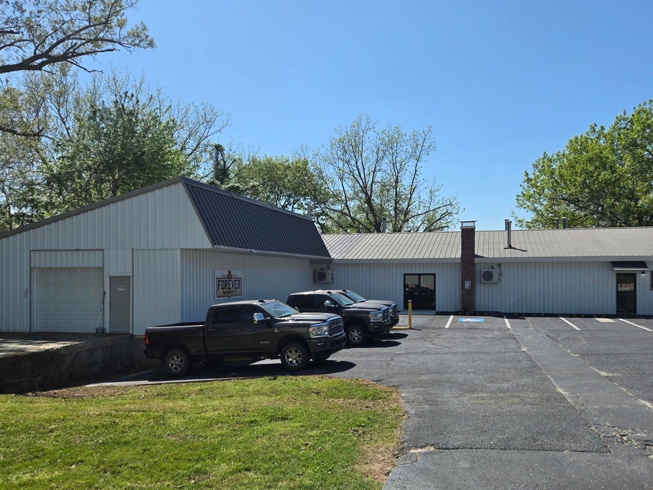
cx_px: 363
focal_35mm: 28
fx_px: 528
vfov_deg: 49.6
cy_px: 282
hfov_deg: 63.3
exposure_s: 1/2921
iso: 32
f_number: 1.8
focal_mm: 5.4
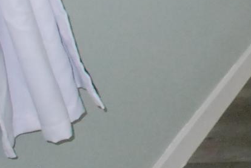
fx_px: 844
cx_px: 710
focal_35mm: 121
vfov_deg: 10.7
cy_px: -128
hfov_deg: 11.5
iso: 1250
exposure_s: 1/60
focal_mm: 11.5
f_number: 5.6
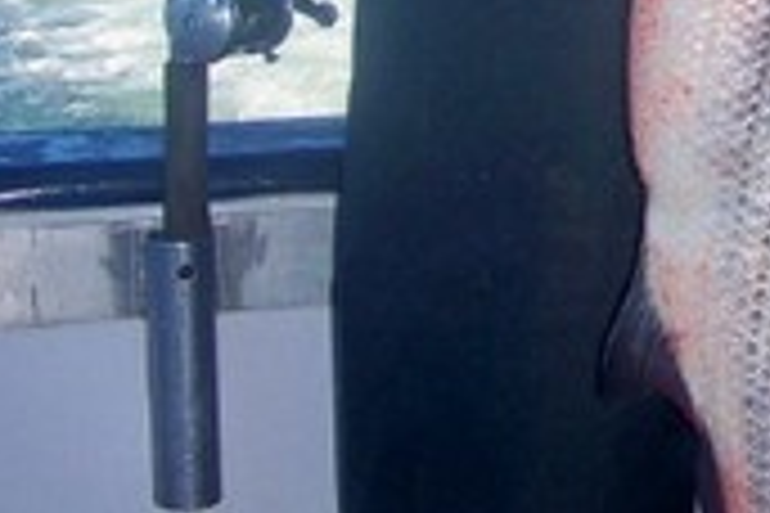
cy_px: -223
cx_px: 747
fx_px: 2502
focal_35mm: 117
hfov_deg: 17.1
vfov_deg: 11.3
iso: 64
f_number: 2.8
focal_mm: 5.85
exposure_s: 1/640
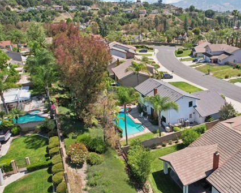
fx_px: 221
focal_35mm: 31
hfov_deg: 55.4
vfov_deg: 47.1
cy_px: 92
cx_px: 169
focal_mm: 8.4
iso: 150
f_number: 2.8
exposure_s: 1/2000
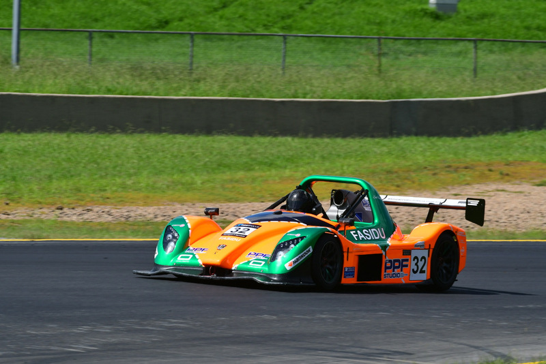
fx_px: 6827
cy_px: 182
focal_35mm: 450
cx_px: 273
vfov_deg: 3.1
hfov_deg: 4.6
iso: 320
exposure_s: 1/640
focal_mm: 300
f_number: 11
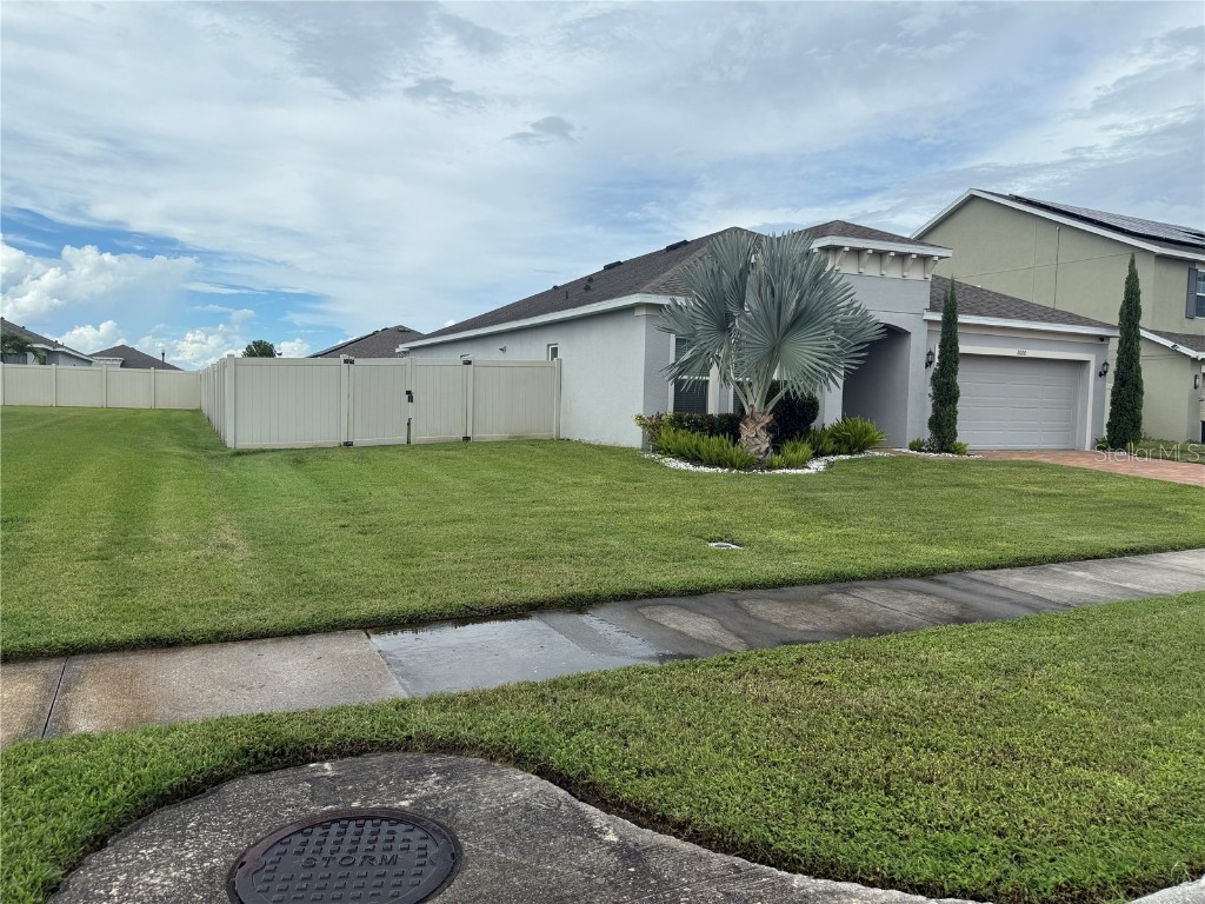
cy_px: 452
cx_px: 602
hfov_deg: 71.6
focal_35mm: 24
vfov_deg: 56.8
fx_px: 835
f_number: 1.78
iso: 80
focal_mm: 6.76
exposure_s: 1/5714
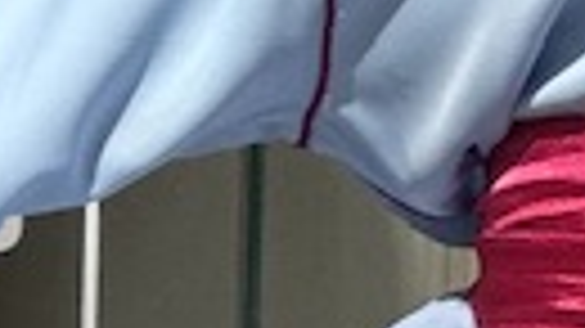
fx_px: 12792
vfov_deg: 1.5
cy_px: 926
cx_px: 796
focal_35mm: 825
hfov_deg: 2.6
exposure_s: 1/1130
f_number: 2.8
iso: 32
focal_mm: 9
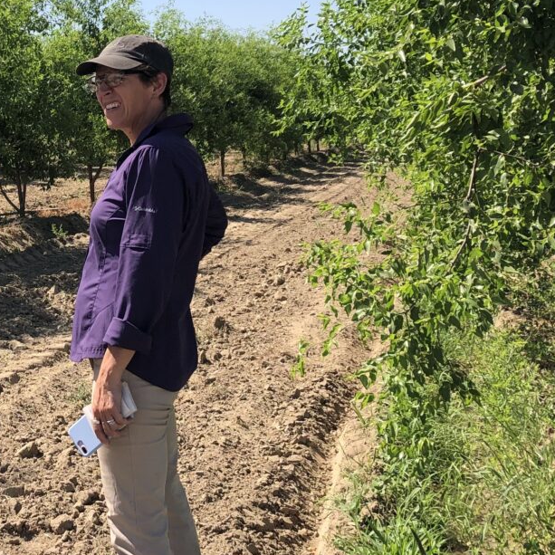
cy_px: 196
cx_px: -9
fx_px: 1125
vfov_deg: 27.6
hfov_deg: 26.2
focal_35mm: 62
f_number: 1.8
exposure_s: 1/1473
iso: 20
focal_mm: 3.99
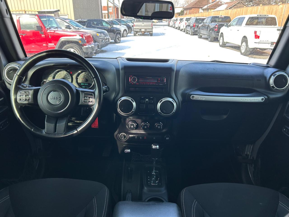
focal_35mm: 26
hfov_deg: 67.3
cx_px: 144
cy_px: 108
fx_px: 217
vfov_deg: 53.1
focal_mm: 5.7
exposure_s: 1/222
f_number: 1.5
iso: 40
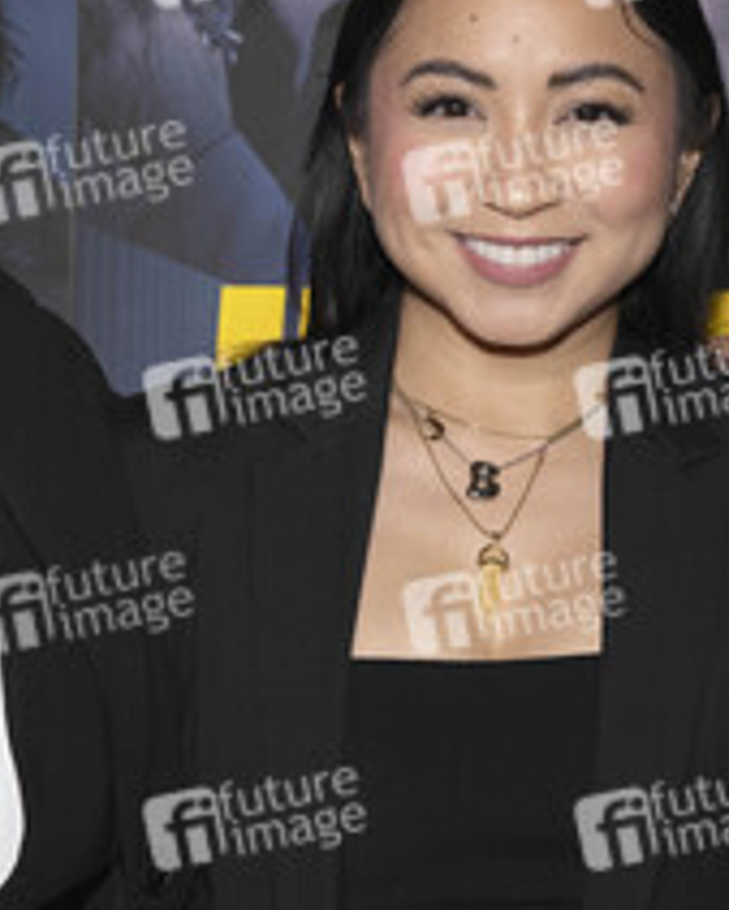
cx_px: 140
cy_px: 280
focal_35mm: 136
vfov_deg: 14.1
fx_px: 3665
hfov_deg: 11.3
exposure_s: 1/200
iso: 800
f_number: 5.6
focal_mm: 68
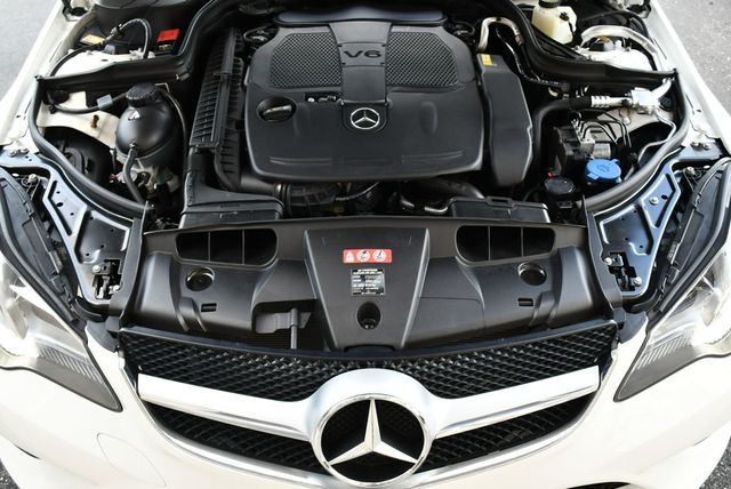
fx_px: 732
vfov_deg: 36.9
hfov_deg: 53.1
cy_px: 244
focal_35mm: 36
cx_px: 366
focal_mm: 18
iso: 400
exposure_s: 1/250
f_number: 4
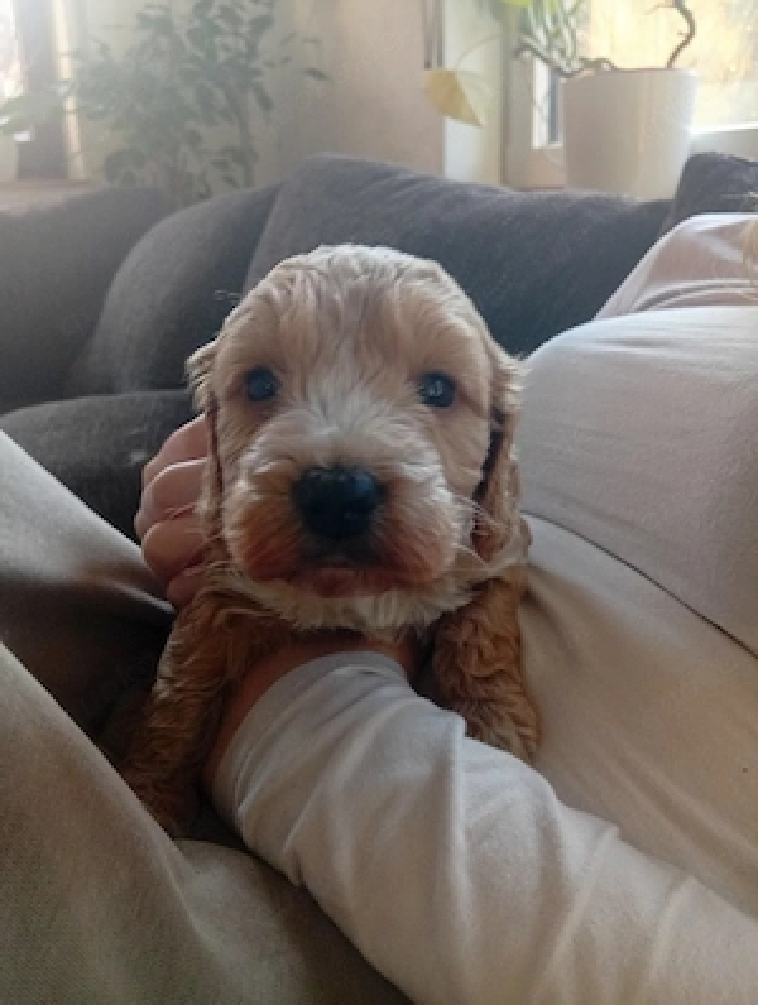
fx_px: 786
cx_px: 379
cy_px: 502
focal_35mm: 27
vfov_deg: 65.2
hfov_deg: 51.5
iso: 218
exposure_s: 1/50.3
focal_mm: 3.84
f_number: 1.8
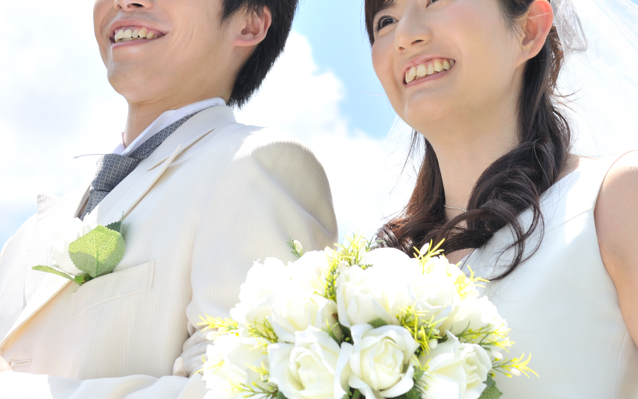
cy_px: 123
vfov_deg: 12.1
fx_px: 1878
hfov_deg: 19.3
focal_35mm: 108
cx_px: 344
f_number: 8
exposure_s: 1/250
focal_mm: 52
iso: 100
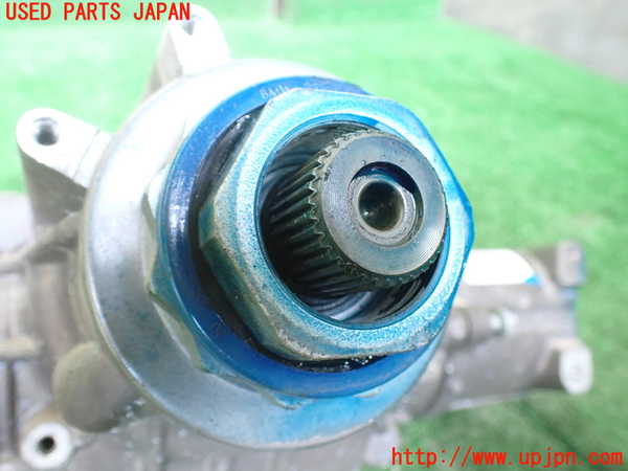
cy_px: 236
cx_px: 314
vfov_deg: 46.8
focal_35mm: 30
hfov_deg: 60.0
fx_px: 544
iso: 800
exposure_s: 1/60
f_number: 2.3
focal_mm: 5.4
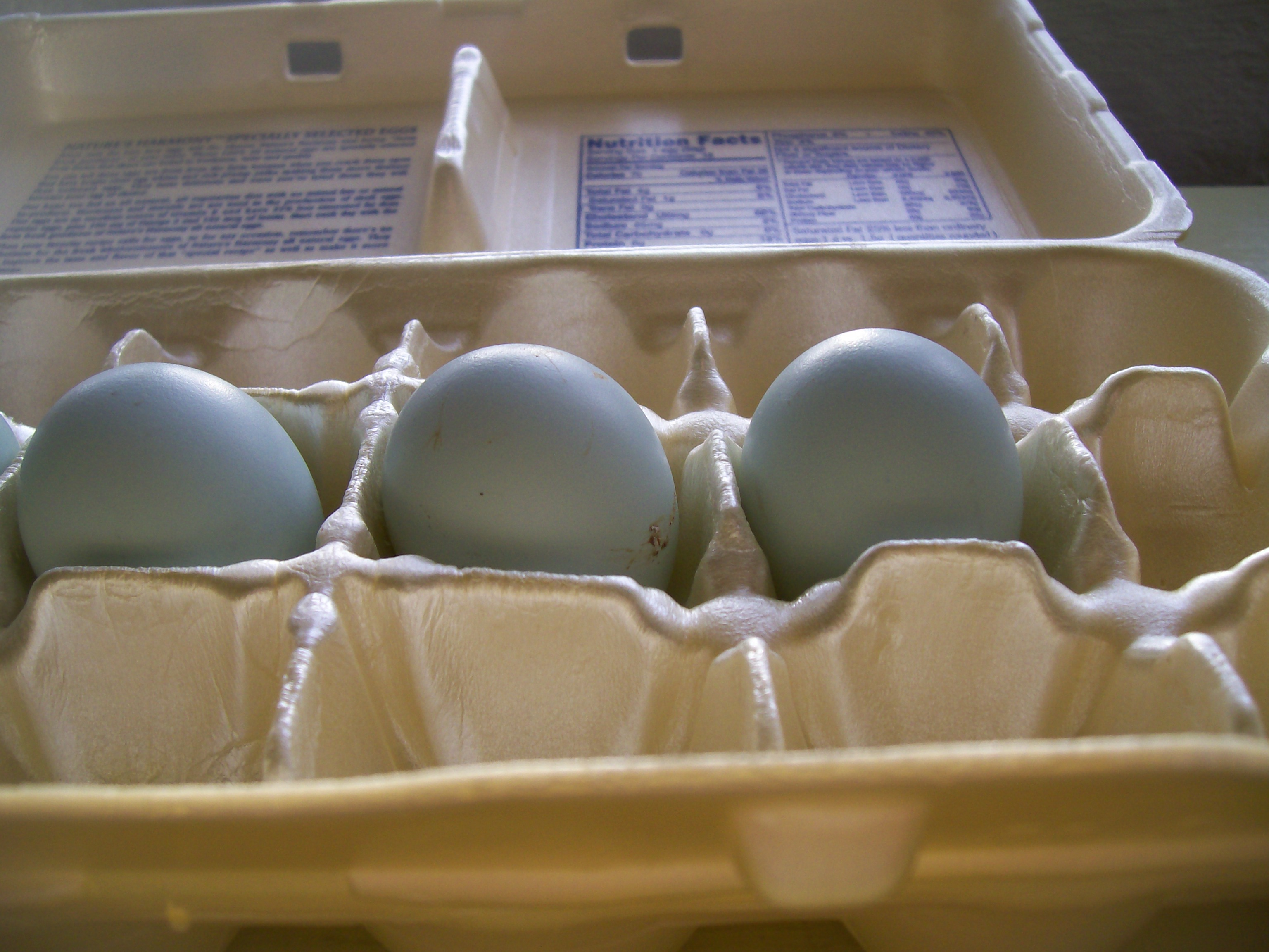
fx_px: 1283
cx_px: 634
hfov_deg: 52.6
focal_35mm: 35
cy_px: 476
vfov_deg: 40.7
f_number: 2.8
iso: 80
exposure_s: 1/63.4
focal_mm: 5.8
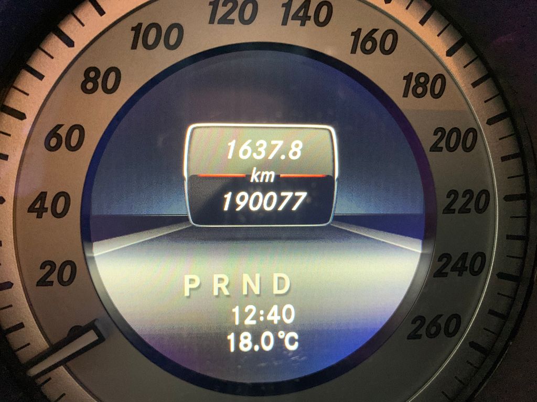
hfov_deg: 67.3
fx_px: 403
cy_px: 201
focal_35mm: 26
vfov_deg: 53.1
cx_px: 268
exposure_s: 1/30
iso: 500
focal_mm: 4.25
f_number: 1.8
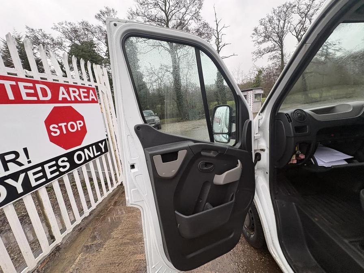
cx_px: 182
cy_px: 136
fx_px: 147
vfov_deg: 85.7
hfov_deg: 102.1
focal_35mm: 14
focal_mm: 2.22
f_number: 2.2
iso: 160
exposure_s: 1/99
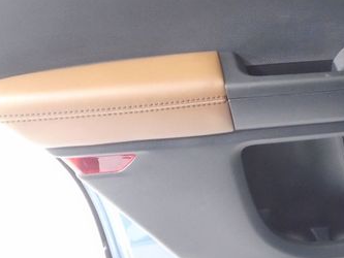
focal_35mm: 50
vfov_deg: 28.1
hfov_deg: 37.4
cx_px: 248
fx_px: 497
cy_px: 31
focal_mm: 4.6
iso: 320
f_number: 3.2
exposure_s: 1/30
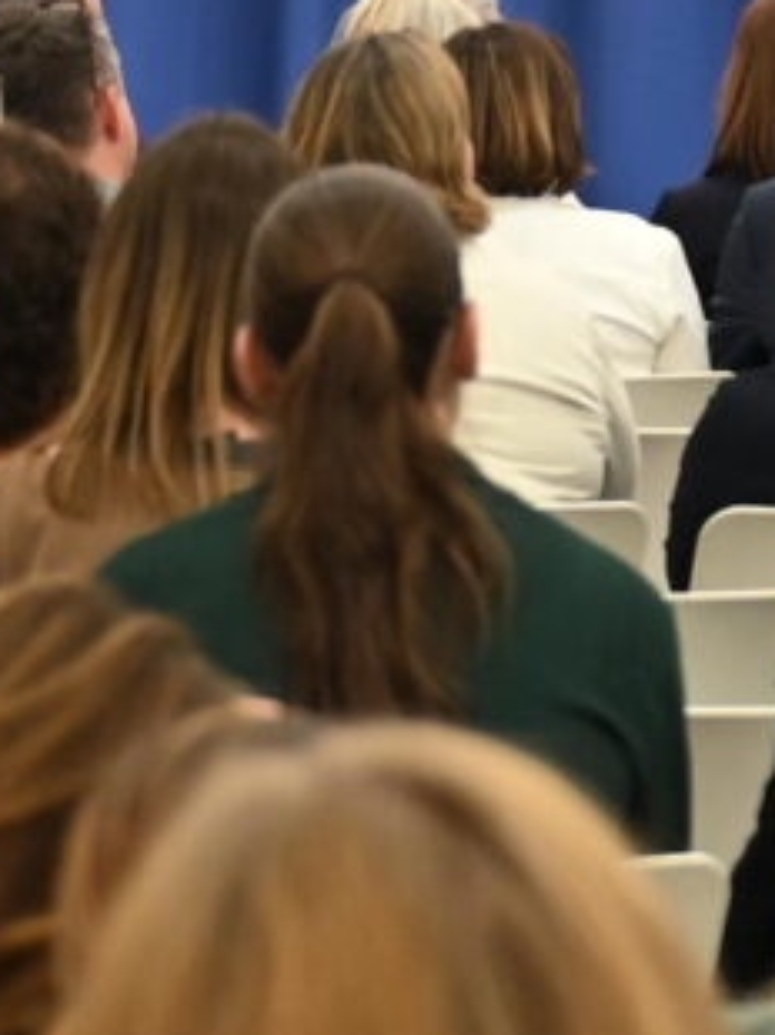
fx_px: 8788
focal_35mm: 294
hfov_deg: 4.8
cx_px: 2522
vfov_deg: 6.6
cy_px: -613
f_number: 2.8
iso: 640
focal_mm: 37
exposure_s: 1/125
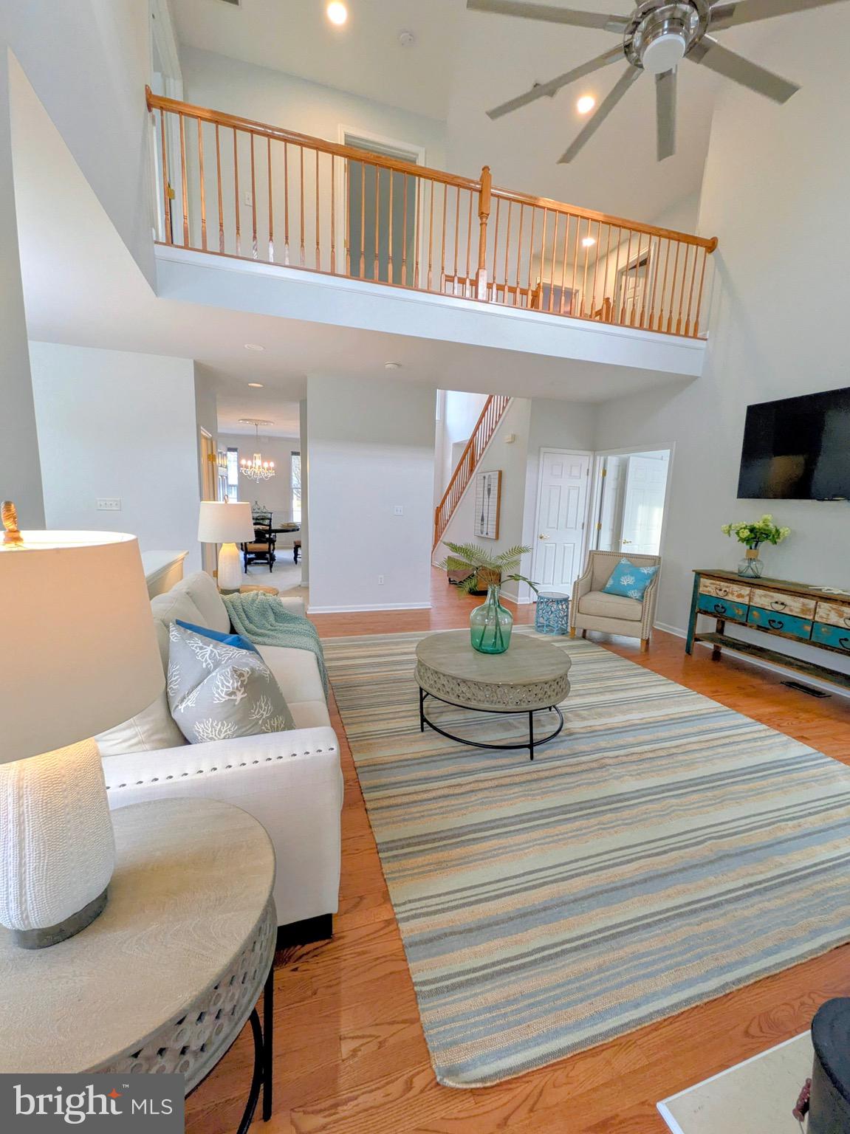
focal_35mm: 14
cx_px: 425
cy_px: 567
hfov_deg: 85.6
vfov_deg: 102.1
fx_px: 459
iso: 213
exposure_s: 1/120
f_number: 2.2
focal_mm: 1.85
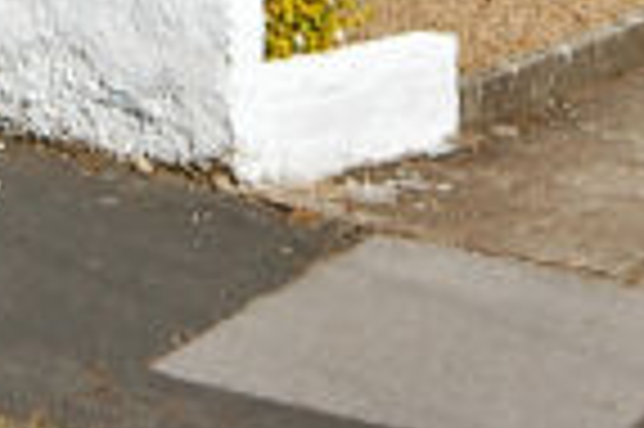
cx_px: 95
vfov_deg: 5.9
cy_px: -1029
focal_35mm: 210
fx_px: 3752
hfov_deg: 9.8
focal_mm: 20
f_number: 10
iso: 200
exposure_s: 1/400
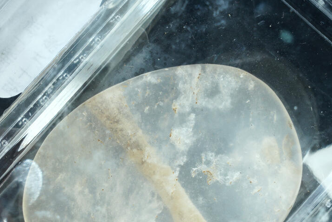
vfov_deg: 4.5
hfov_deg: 6.7
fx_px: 2832
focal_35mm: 307
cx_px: 158
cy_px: 179
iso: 100
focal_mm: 105
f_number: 18
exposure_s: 1/160
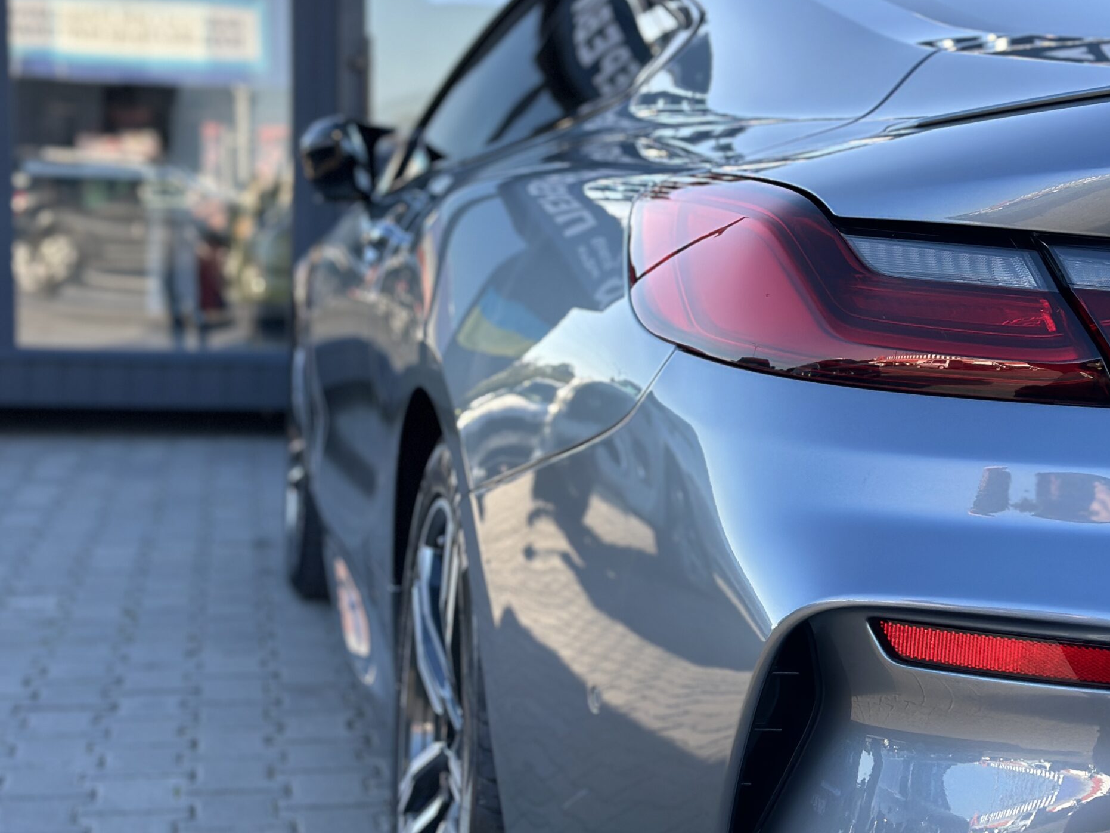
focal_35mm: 66
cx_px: 658
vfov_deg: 22.2
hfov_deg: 29.3
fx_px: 2116
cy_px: 403
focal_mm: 6.86
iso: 80
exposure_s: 1/887
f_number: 1.78
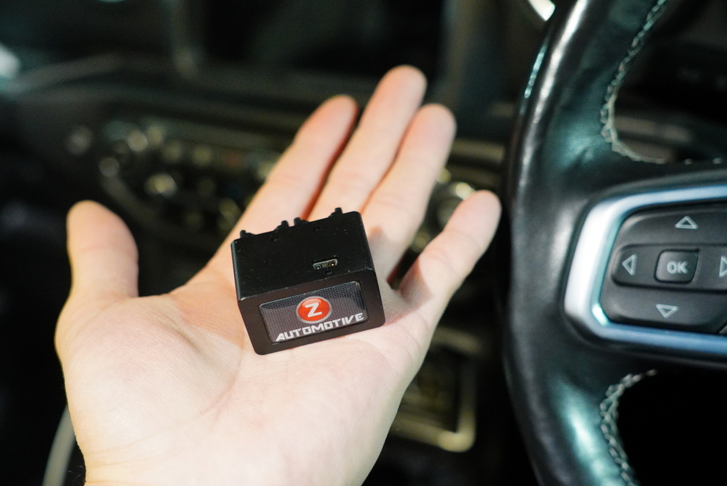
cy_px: 243
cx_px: 364
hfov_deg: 42.3
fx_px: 940
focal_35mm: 46
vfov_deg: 29.0
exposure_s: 1/30
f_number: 2.8
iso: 3200
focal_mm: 31
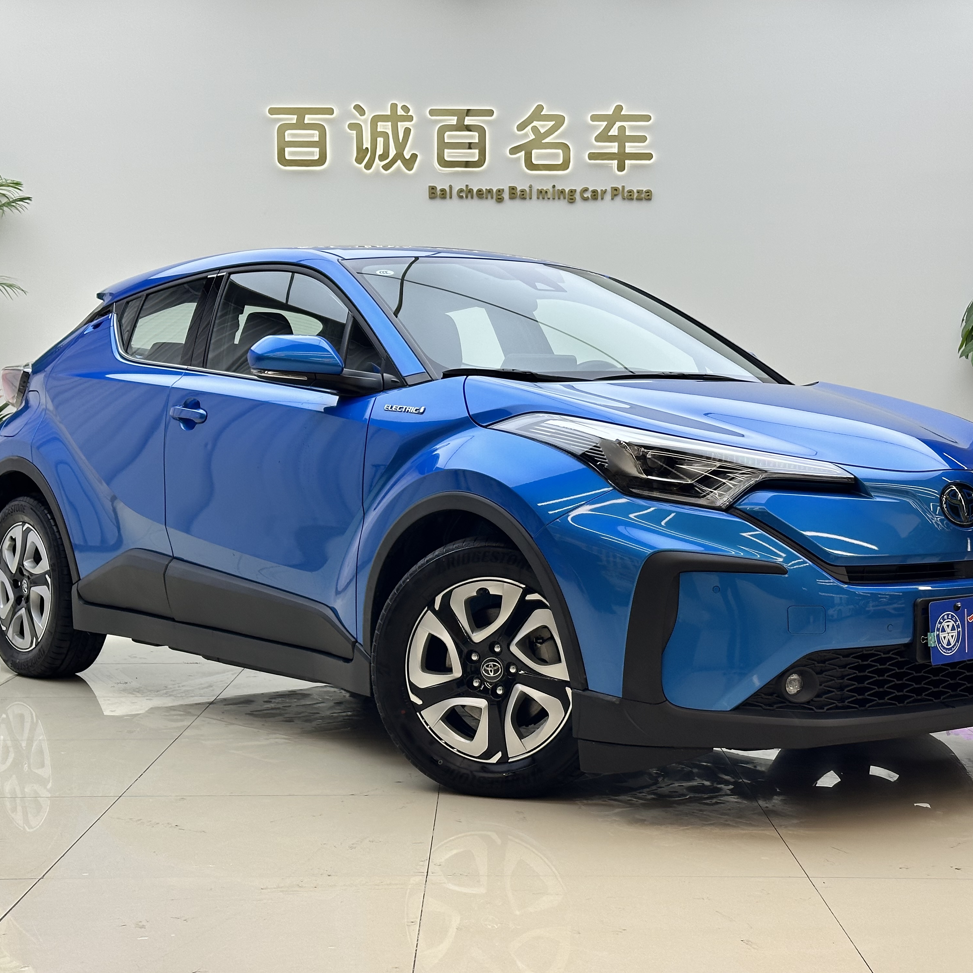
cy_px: 487
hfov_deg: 30.0
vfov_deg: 30.0
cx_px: 516
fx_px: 1813
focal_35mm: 57
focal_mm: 6.86
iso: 64
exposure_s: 1/184
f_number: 1.78
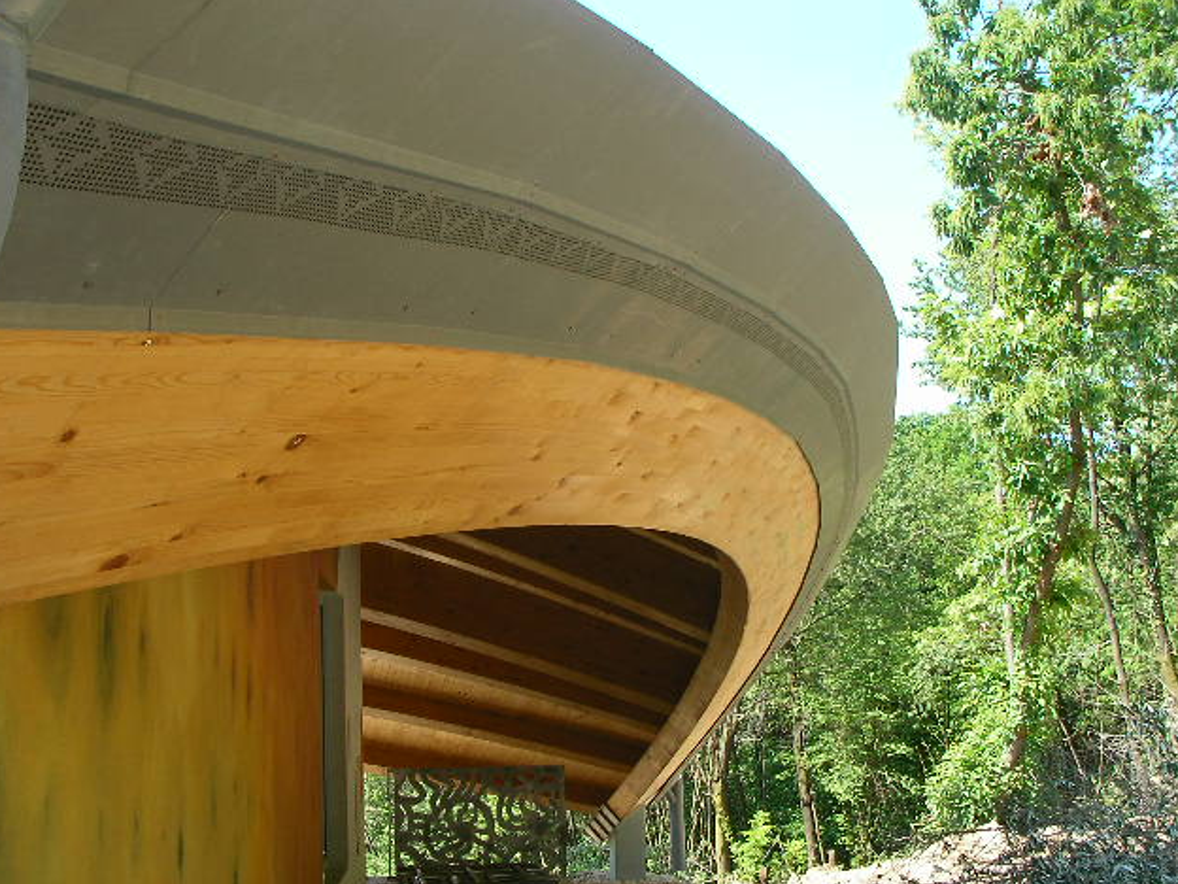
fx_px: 1361
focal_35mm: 40
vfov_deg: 36.0
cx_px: 580
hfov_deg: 46.8
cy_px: 433
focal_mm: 6.5
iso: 50
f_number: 4.5
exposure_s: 1/78.2
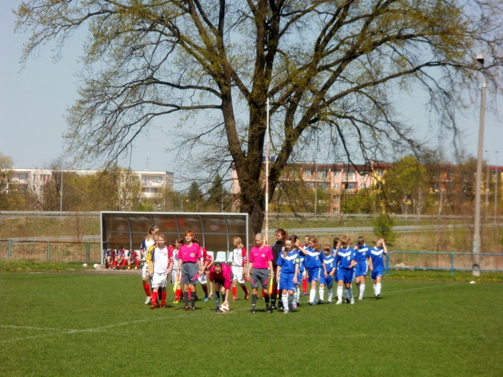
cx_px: 252
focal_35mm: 149
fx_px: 2165
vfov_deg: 10.0
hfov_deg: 13.3
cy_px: 188
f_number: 8.6
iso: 100
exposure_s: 1/200
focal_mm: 26
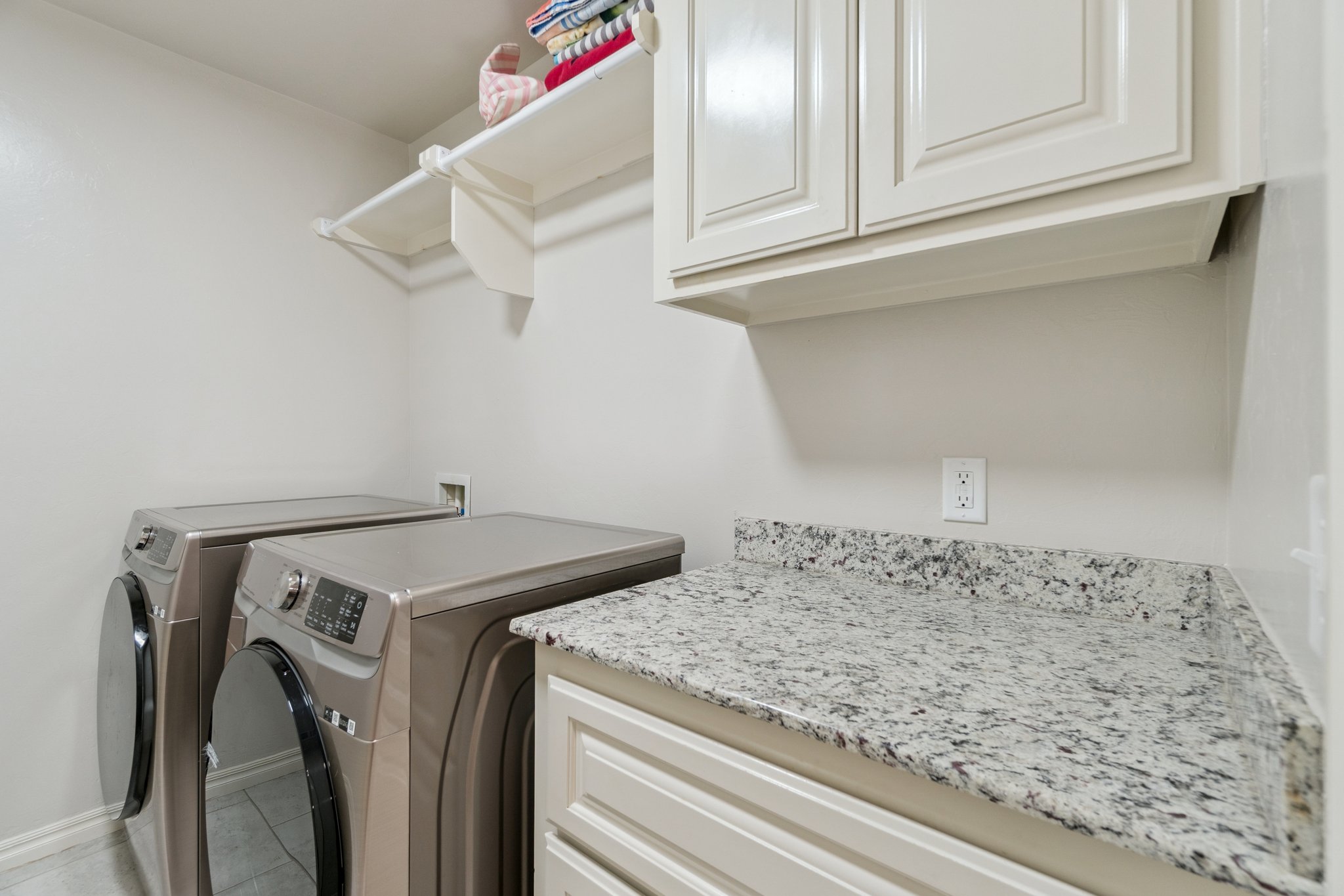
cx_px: 672
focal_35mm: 15
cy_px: 448
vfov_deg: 77.3
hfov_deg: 100.4
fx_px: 560
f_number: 6.3
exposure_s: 1/25
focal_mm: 10
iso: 200
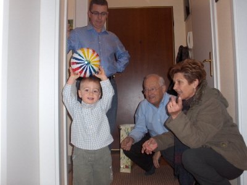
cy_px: 92
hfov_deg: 63.5
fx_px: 200
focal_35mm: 28
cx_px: 124
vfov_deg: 49.7
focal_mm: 5.8
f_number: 2.8
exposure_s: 1/60
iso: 54
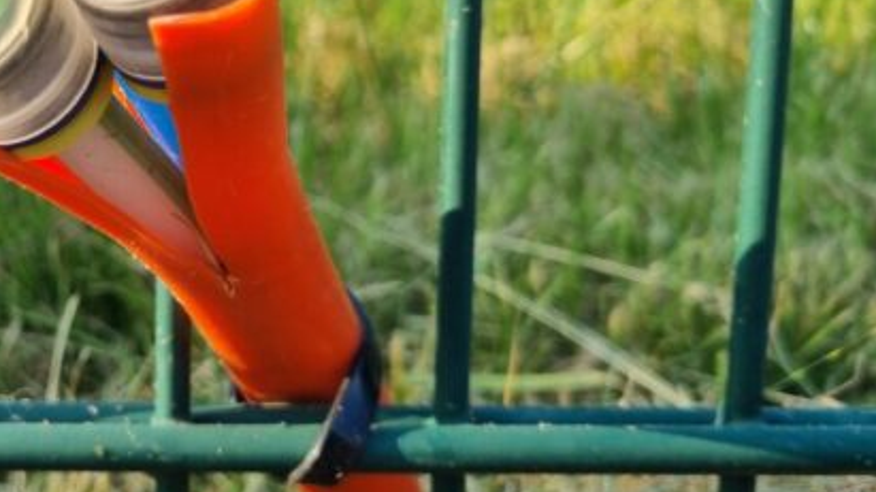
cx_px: 153
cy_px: 155
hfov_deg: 40.8
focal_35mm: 48
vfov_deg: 24.8
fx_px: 1115
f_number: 1.8
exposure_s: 1/820
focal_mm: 5.4
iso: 50
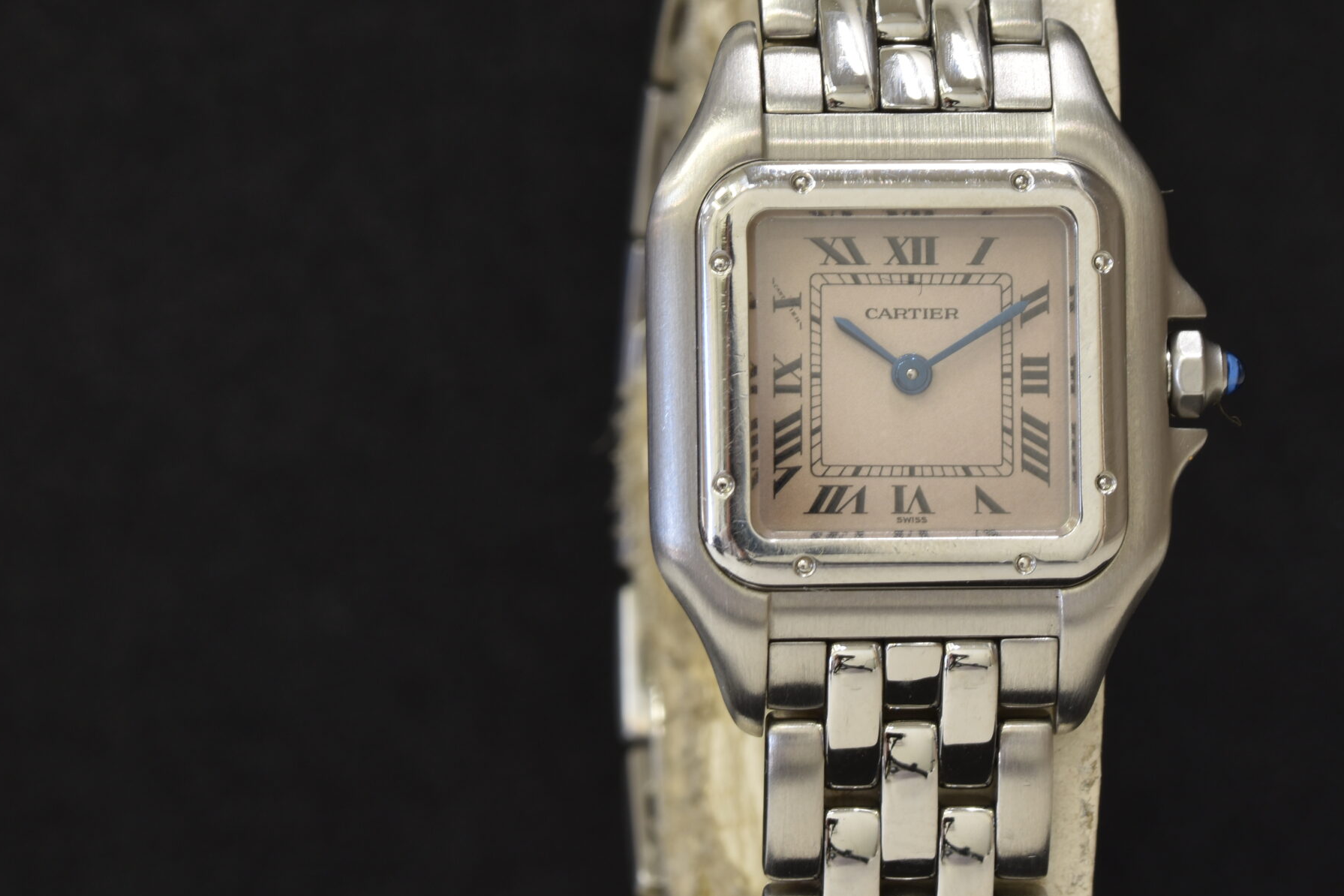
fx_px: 7205
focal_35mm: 193
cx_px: 868
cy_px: 268
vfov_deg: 7.1
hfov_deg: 10.6
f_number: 13
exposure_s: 1/2.5
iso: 100
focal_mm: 90
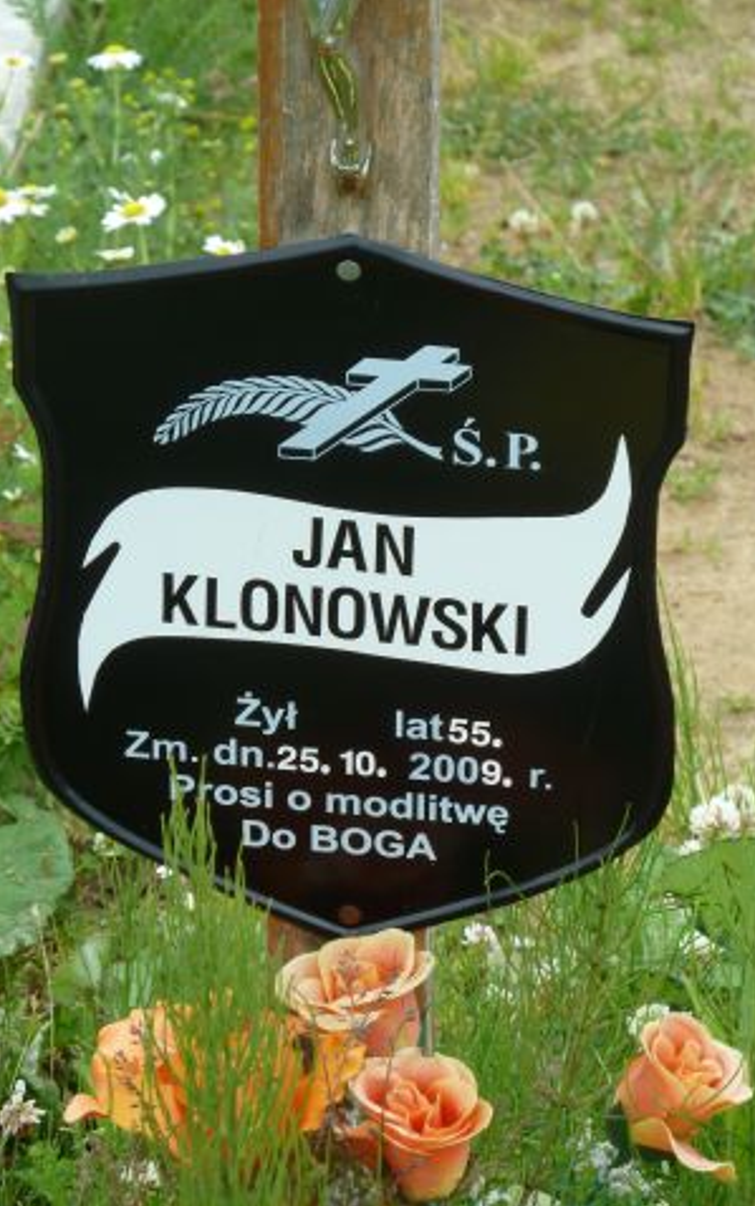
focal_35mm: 180
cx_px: 369
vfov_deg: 11.6
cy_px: 603
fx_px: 5922
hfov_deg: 7.3
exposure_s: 1/80
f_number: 4.5
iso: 80
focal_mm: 27.8
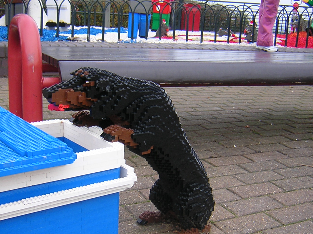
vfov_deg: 30.8
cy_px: 136
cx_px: 133
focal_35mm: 47
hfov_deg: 40.3
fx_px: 425
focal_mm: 4.7
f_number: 2.6
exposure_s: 1/113
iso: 100
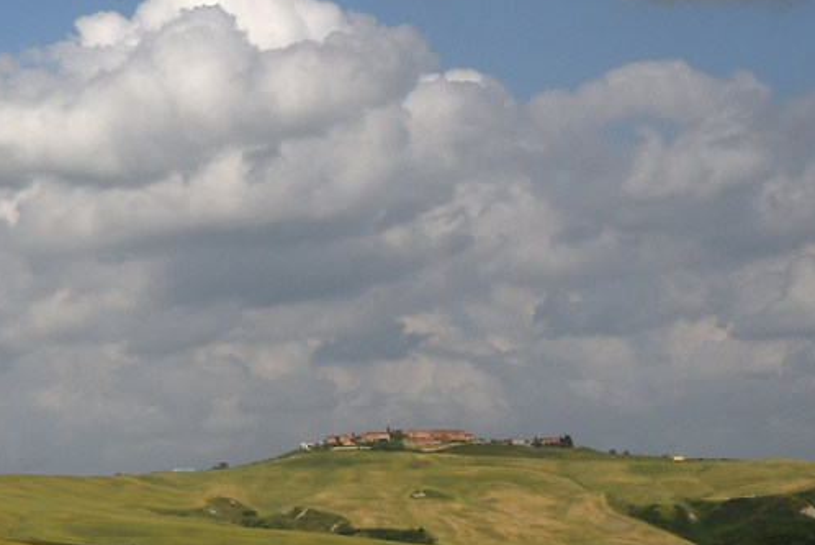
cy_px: -25
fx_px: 2946
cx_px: -1002
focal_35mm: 130
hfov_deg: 12.9
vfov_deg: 10.5
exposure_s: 1/60
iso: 200
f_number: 22
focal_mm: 27
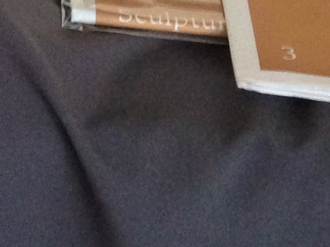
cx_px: -328
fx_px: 1869
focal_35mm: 196
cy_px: -234
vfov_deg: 7.3
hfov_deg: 9.4
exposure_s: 1/20
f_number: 2.4
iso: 200
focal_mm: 4.12
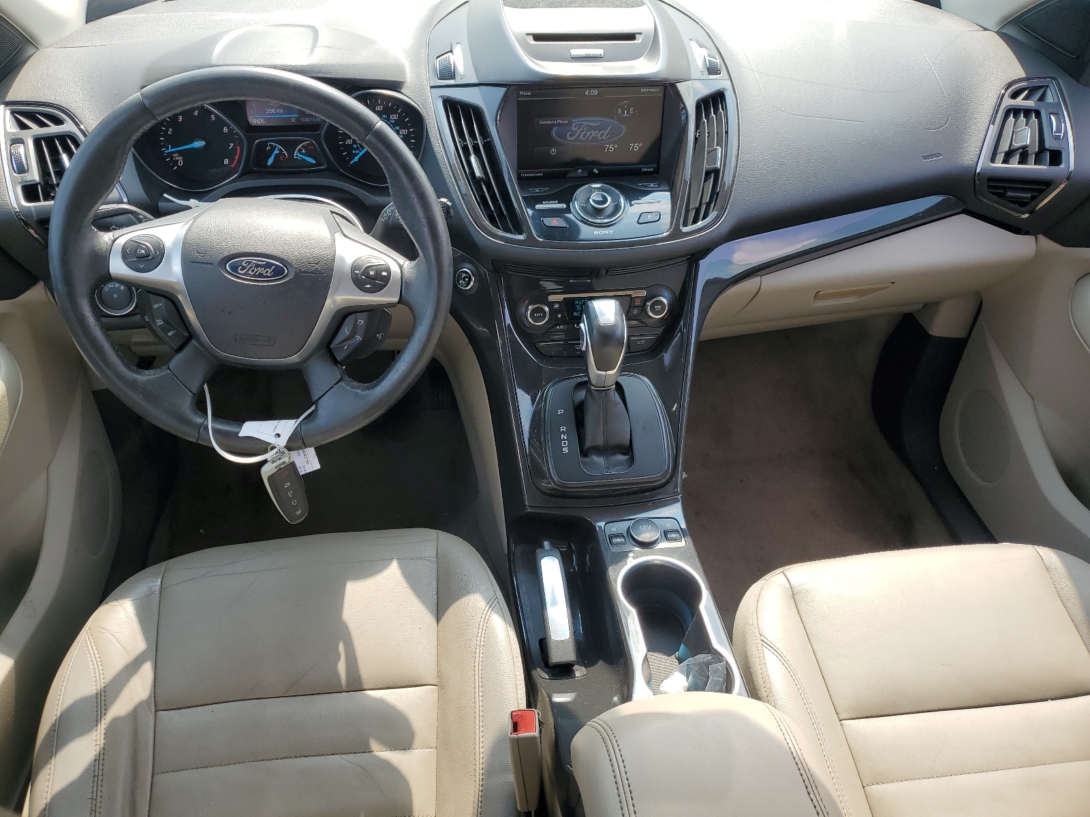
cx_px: 545
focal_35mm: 26
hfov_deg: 67.3
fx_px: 819
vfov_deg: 53.1
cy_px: 408
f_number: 1.5
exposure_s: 1/556
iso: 50
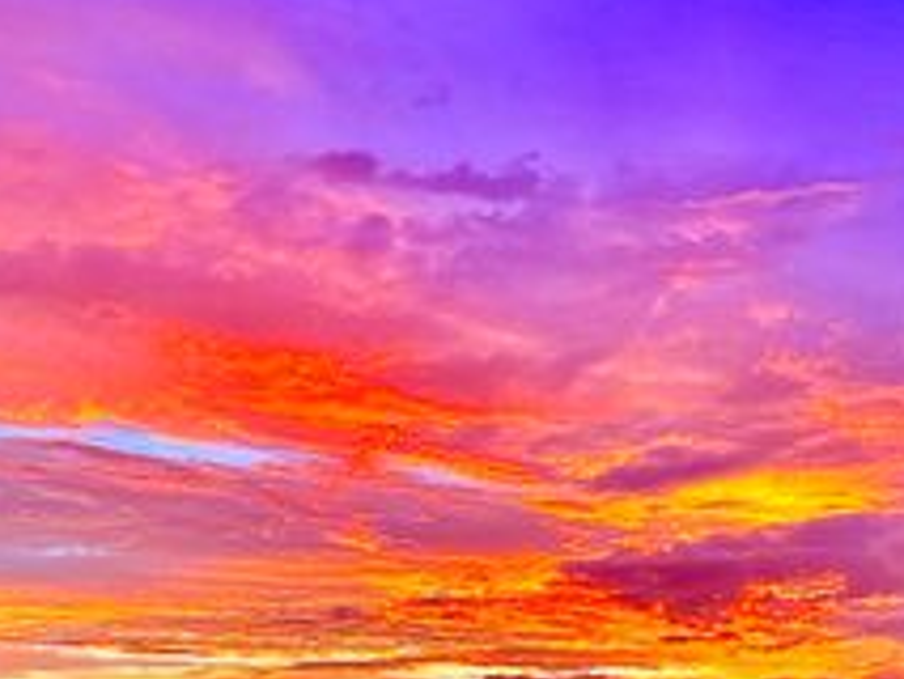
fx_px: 1594
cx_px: 632
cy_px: 639
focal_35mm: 61
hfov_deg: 31.3
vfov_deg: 23.3
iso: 50
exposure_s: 1/121
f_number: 1.5
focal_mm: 5.7
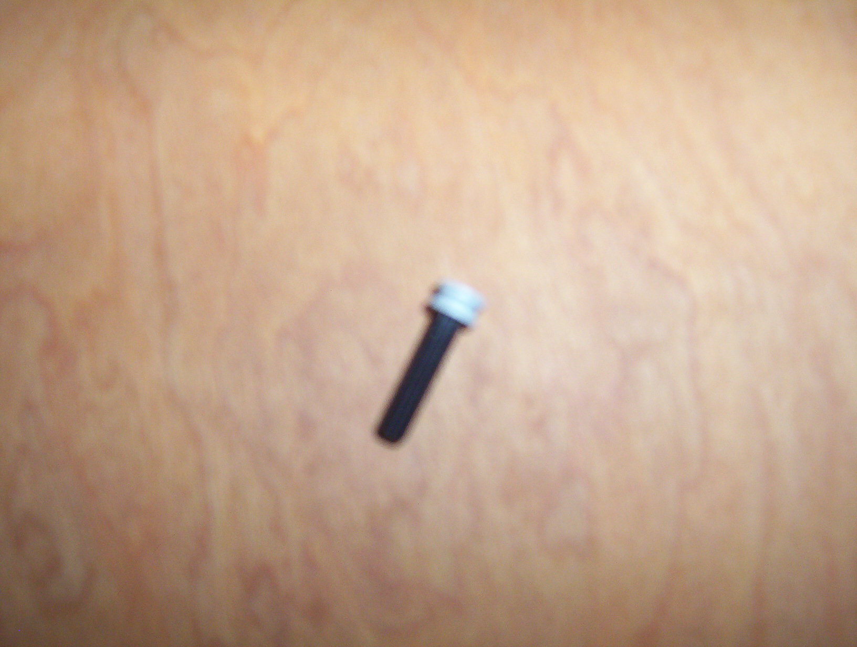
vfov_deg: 33.7
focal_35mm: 43
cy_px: 324
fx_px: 1067
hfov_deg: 43.8
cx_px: 428
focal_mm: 5.77
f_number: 2.73
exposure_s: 1/60
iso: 140
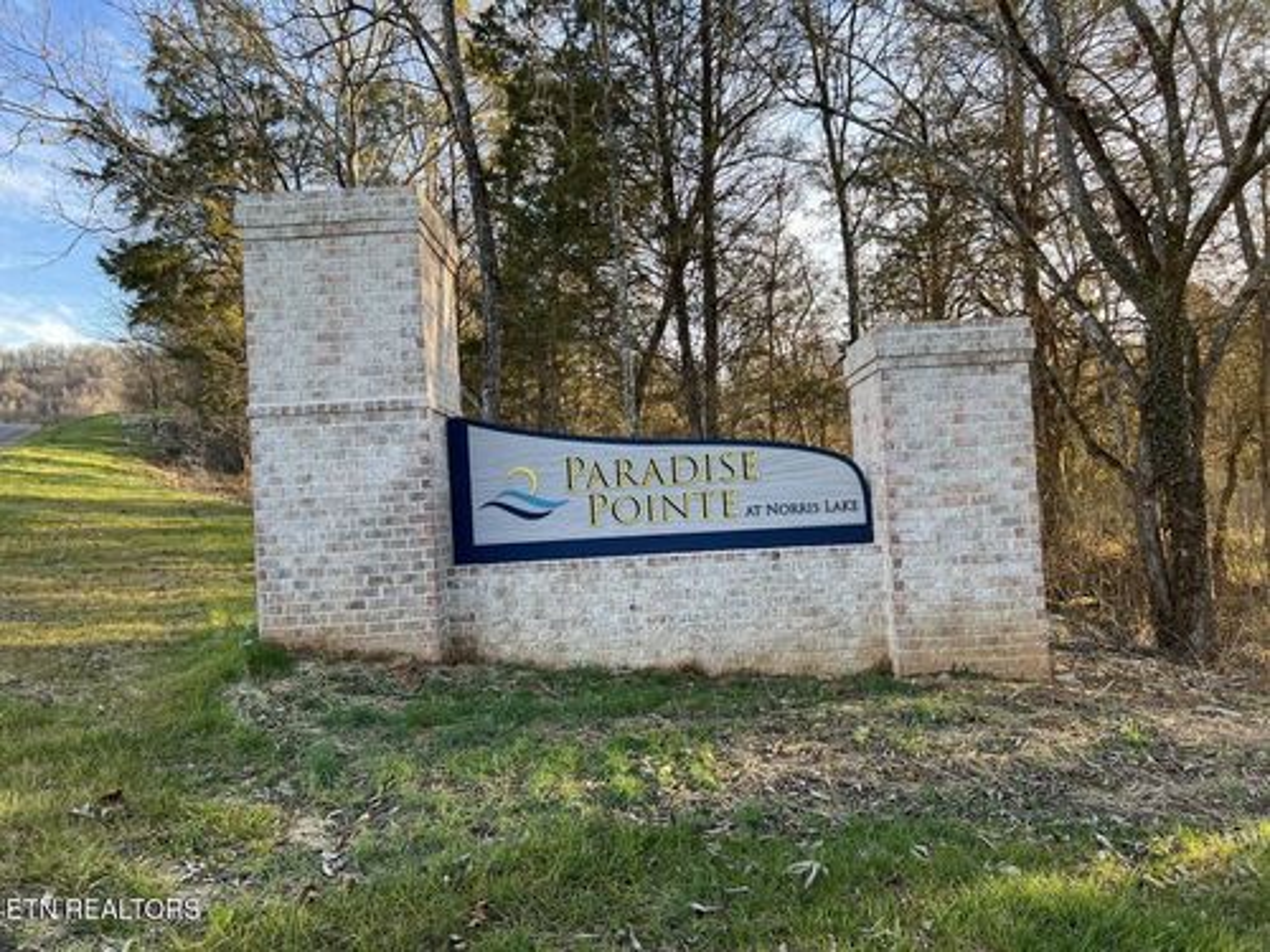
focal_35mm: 26
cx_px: 635
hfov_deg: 67.3
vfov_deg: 53.1
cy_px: 476
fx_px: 954
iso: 50
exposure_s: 1/367
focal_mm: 5.7
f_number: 1.5
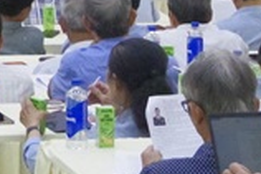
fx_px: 2310
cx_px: -456
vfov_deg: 4.2
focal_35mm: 319
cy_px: -244
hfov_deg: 6.1
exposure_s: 1/125
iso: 6400
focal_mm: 28
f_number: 6.3
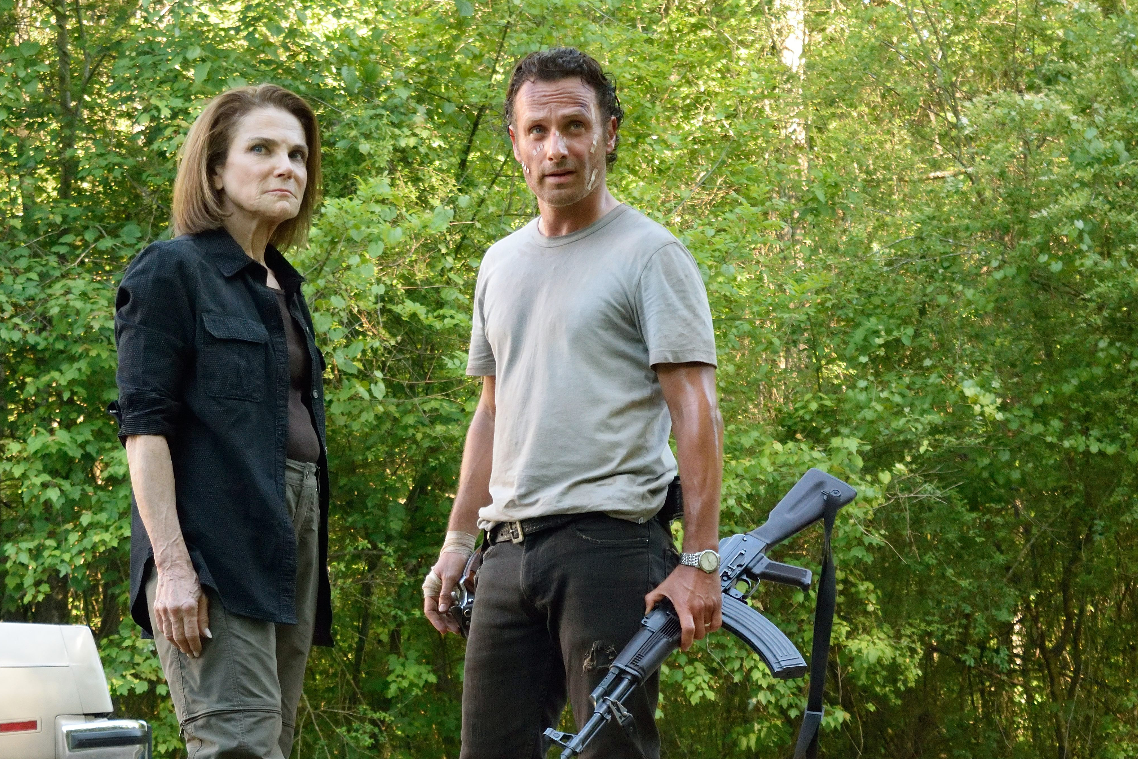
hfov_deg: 19.4
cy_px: 491
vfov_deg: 13.0
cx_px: 505
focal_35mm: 105
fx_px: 3319
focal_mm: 30
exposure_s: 1/125
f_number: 5.6
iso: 800
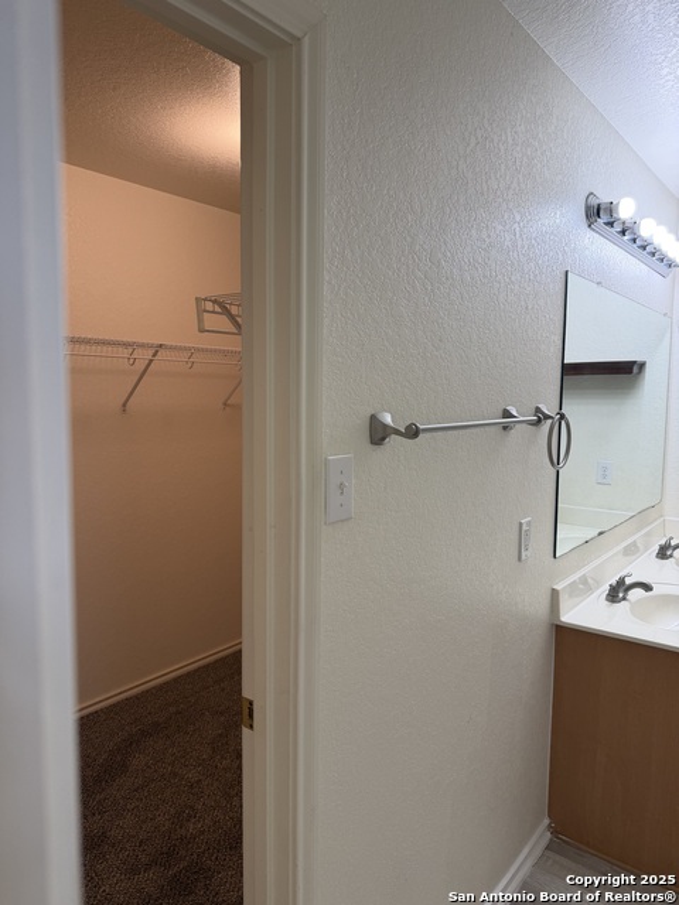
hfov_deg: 56.8
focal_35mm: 24
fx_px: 628
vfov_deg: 71.6
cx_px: 340
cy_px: 452
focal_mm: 6.76
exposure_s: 1/120
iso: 100
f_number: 1.78
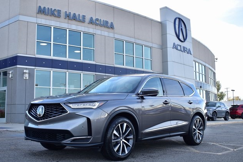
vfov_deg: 31.2
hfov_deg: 45.4
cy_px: 83
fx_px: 290
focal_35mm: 43
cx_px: 122
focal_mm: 28
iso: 100
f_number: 6.3
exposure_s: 1/160
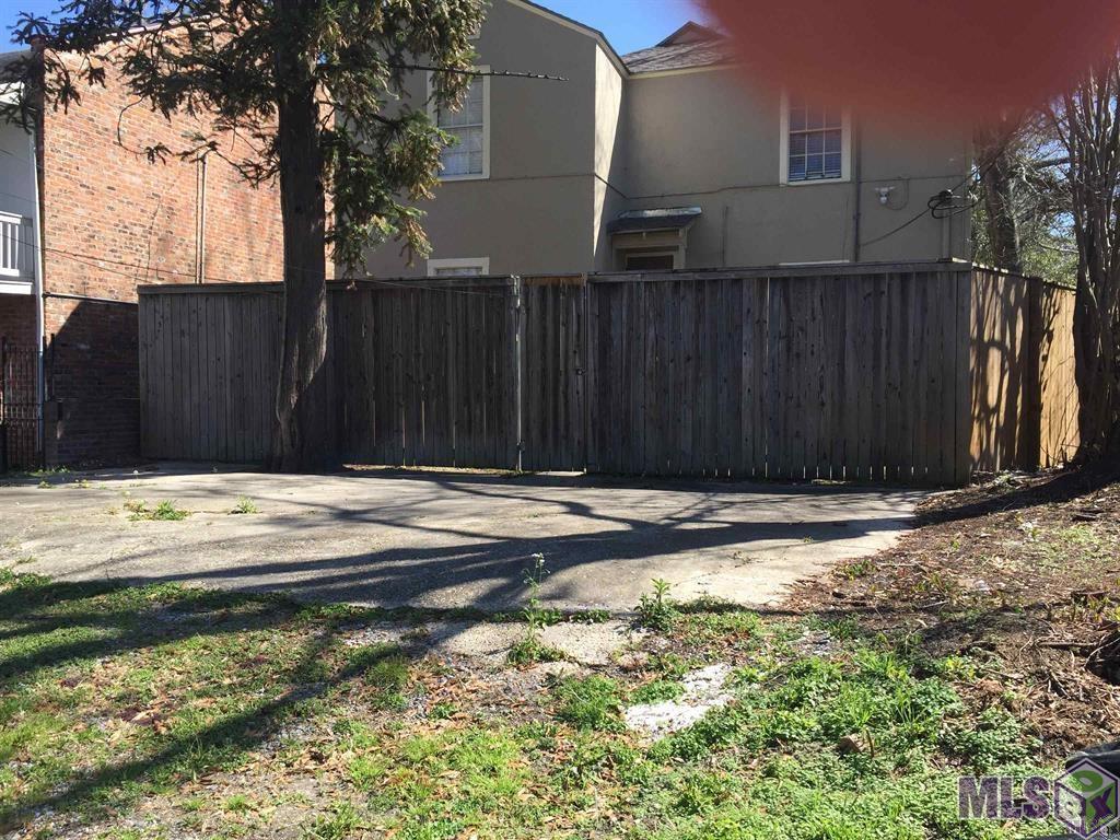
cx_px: 560
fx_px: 938
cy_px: 420
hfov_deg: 61.7
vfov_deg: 48.2
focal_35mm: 29
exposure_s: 1/760
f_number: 2.2
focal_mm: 4.15
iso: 32
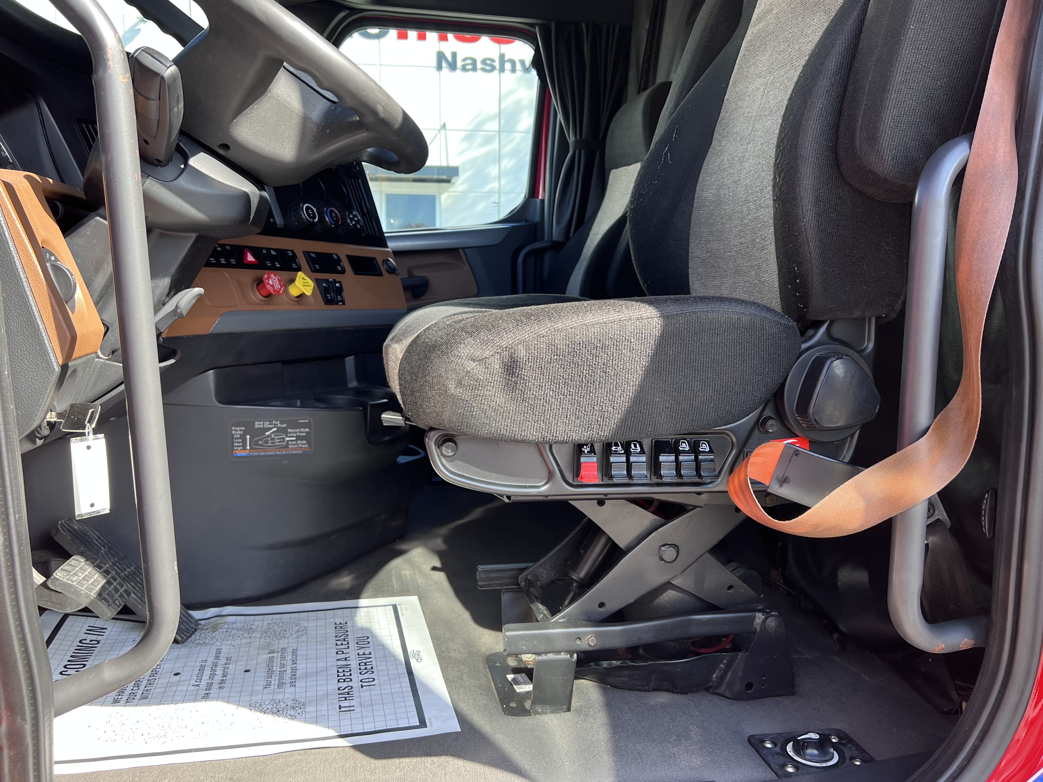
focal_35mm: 27
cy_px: 386
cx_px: 510
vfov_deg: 51.4
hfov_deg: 65.3
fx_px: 814
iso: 50
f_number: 1.5
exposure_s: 1/280
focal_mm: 5.7
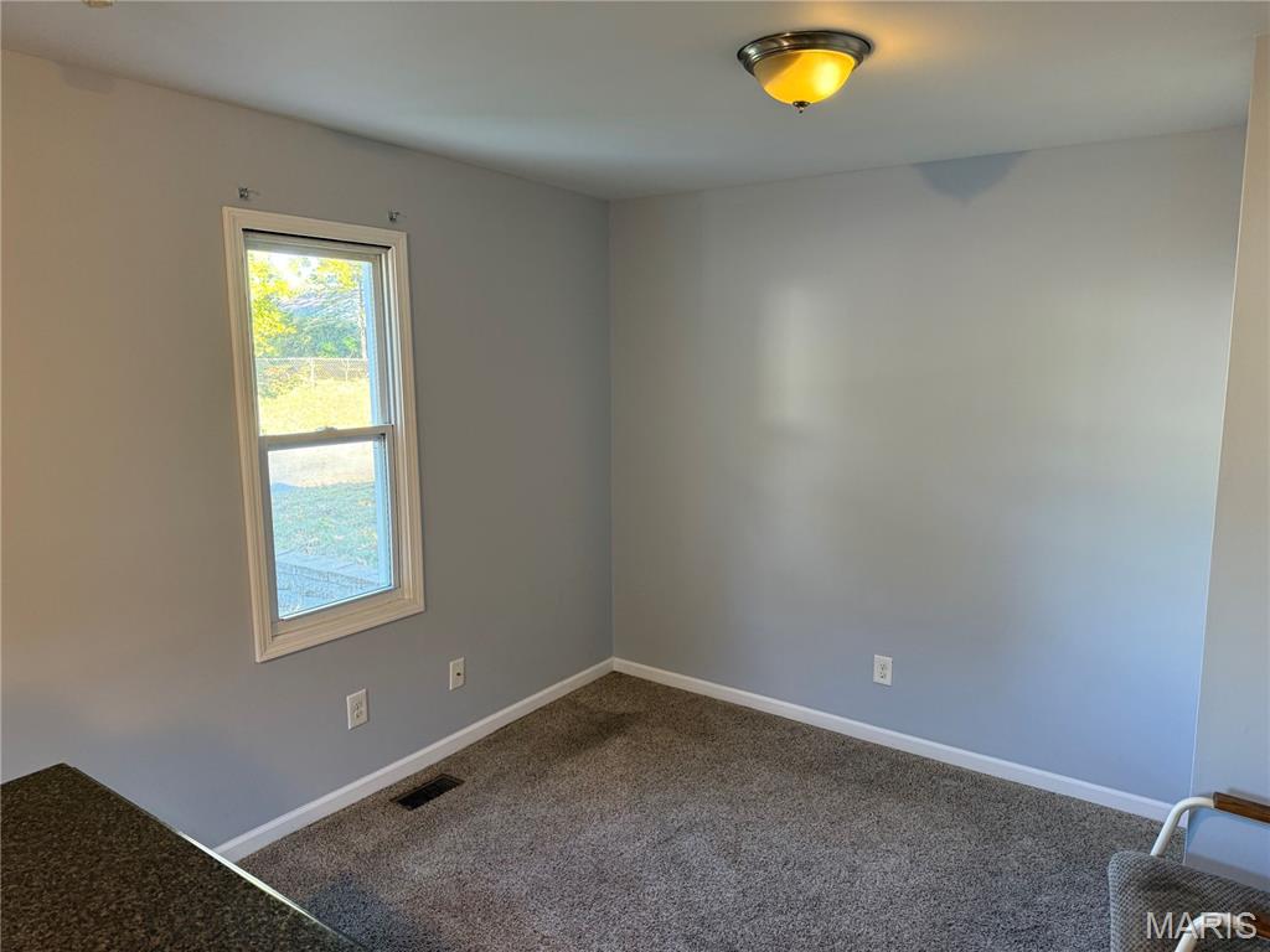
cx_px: 635
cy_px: 476
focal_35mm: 24
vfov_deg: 56.8
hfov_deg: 71.6
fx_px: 881
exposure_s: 1/60
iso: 200
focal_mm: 6.76
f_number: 1.78
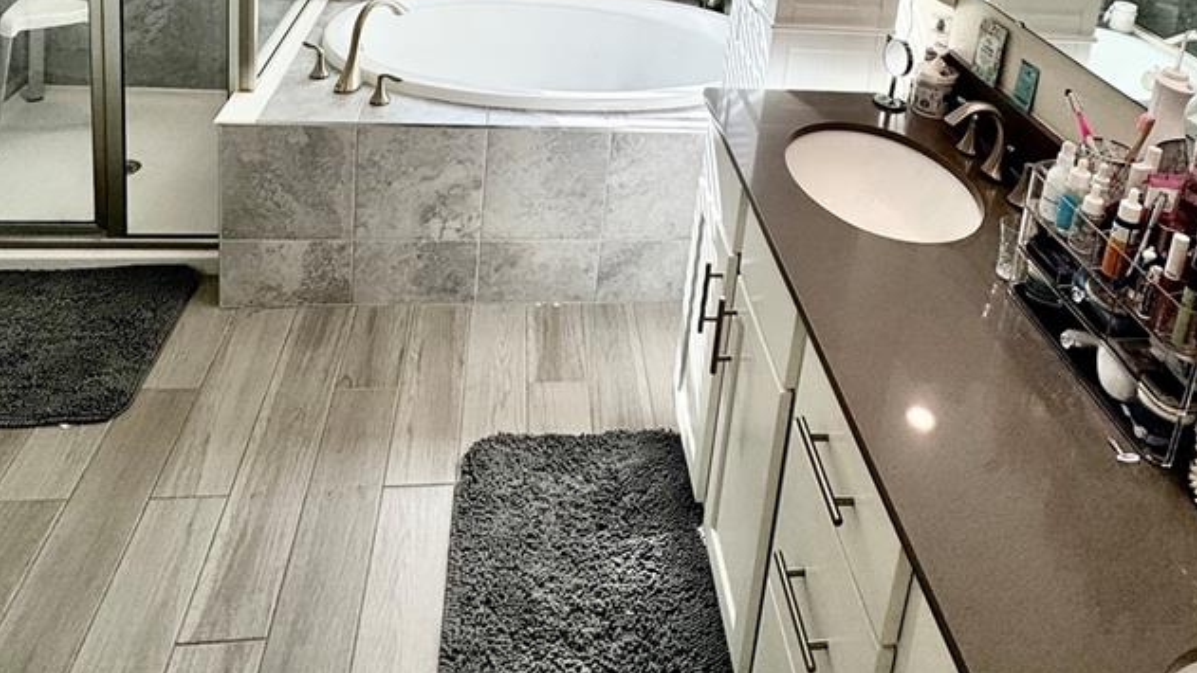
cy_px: -93
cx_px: 666
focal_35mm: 29
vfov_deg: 34.0
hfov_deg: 65.9
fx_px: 920
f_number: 2.2
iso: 40
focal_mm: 2.22
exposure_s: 1/235
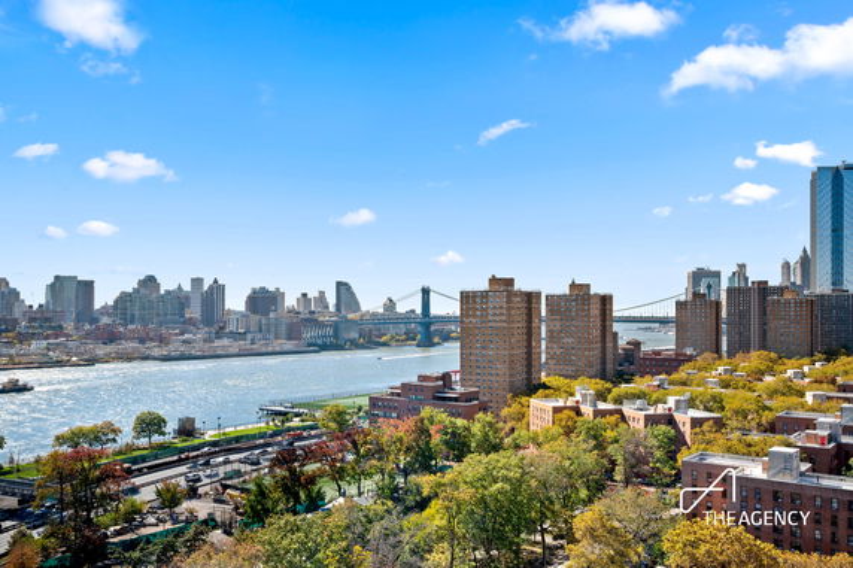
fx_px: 711
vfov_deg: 43.6
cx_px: 426
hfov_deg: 61.9
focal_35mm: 30
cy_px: 284
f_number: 11
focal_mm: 30
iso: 250
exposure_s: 1/160
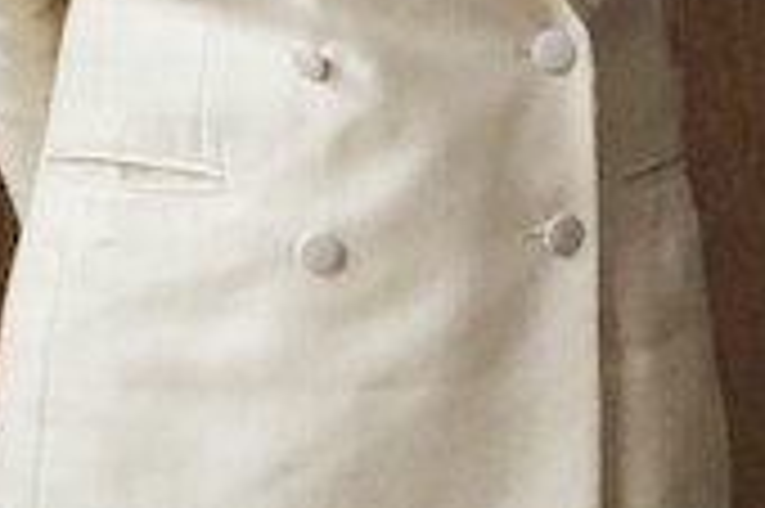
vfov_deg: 3.7
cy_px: 288
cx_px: 810
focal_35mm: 374
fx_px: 7940
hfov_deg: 5.5
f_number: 2.8
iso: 10000
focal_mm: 35
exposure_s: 1/320
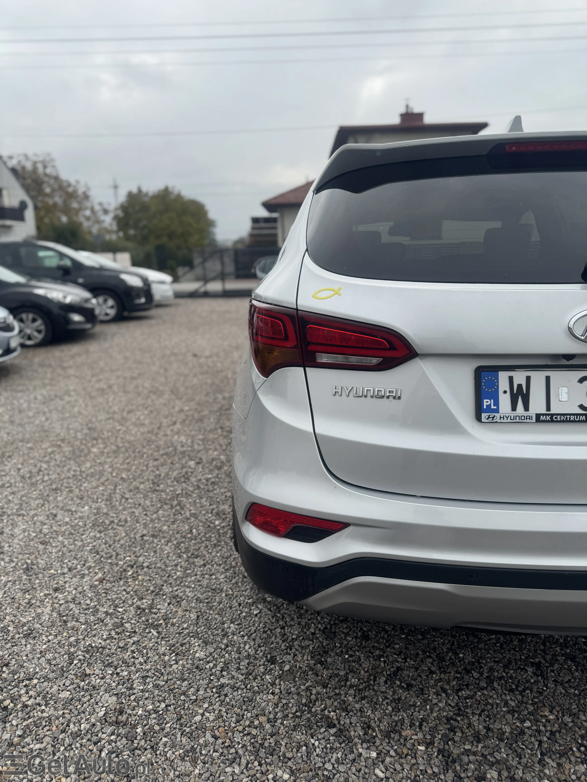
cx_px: 294
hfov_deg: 56.8
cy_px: 391
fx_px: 543
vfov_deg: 71.6
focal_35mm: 24
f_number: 1.78
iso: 80
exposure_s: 1/3597
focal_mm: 6.76
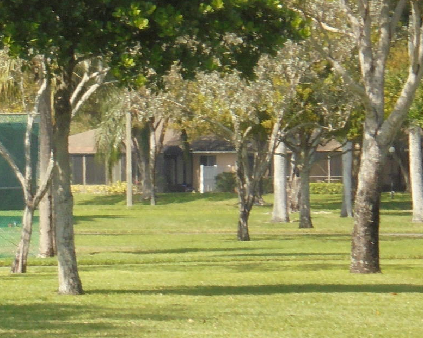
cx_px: -203
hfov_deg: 6.2
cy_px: 37
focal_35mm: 306
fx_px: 3832
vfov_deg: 5.1
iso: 100
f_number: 4.7
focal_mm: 16.9
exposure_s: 1/400
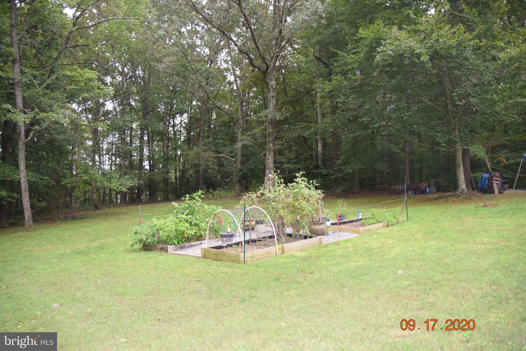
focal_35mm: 27
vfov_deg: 47.9
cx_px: 263
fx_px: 395
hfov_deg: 67.4
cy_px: 176
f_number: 5.6
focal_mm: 18
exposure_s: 1/125
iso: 800
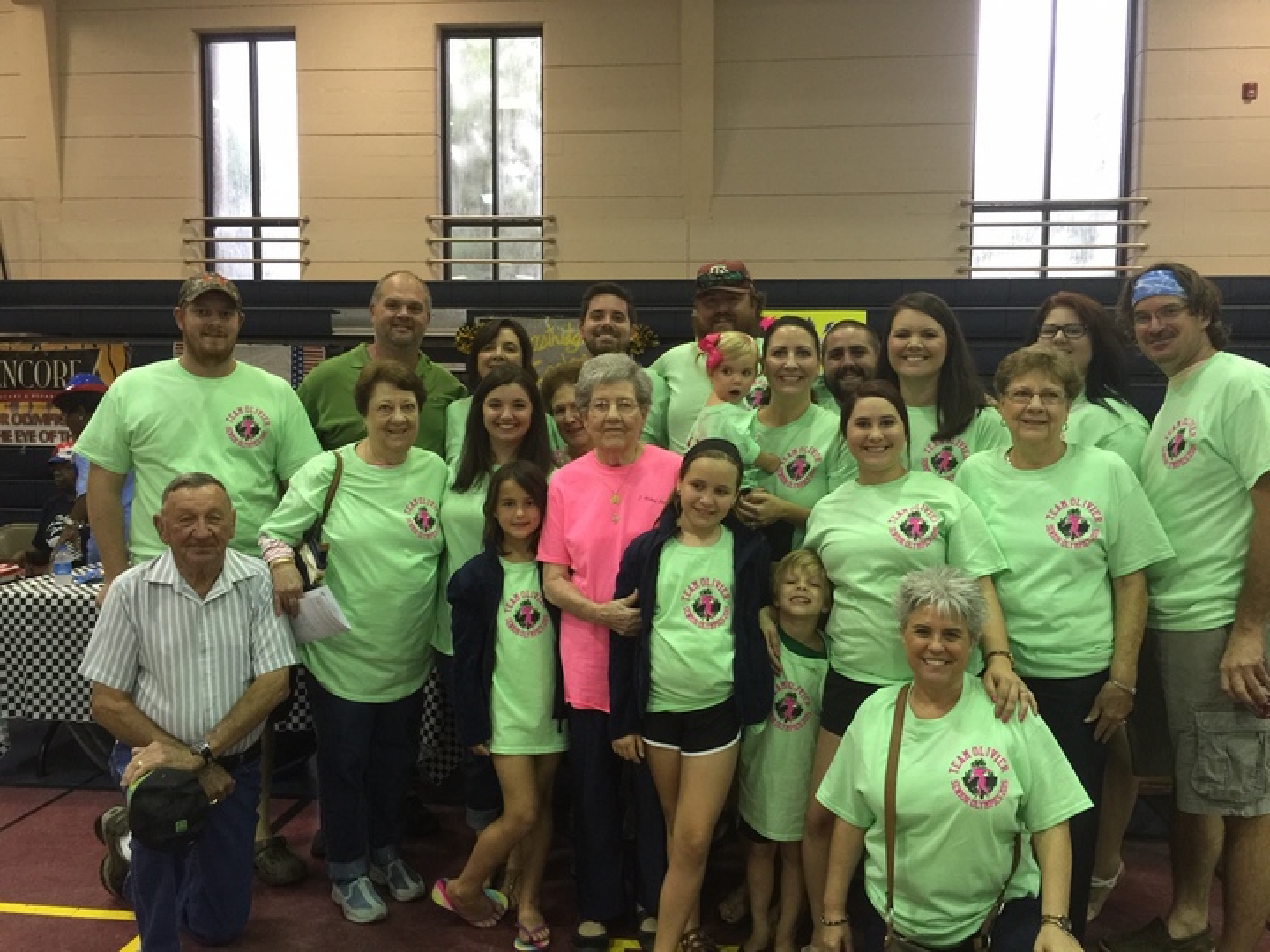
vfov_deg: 48.2
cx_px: 635
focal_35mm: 29
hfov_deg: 61.7
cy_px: 476
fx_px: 1064
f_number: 2.2
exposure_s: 1/15
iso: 80
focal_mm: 4.15
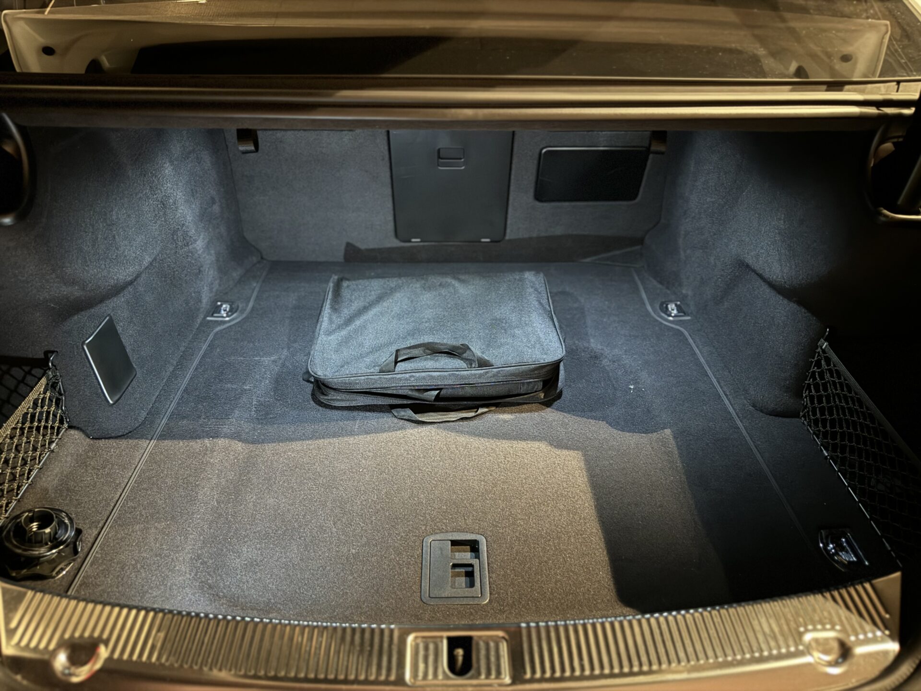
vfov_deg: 56.8
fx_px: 639
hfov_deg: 71.6
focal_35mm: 24
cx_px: 460
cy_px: 346
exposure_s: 1/9
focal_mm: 6.76
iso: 1600
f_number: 1.78
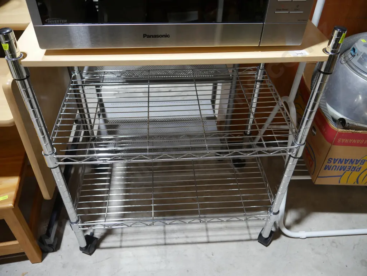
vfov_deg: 49.8
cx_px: 184
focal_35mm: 28
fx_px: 297
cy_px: 138
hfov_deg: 63.4
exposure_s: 1/60
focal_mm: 14
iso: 320
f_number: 3.5
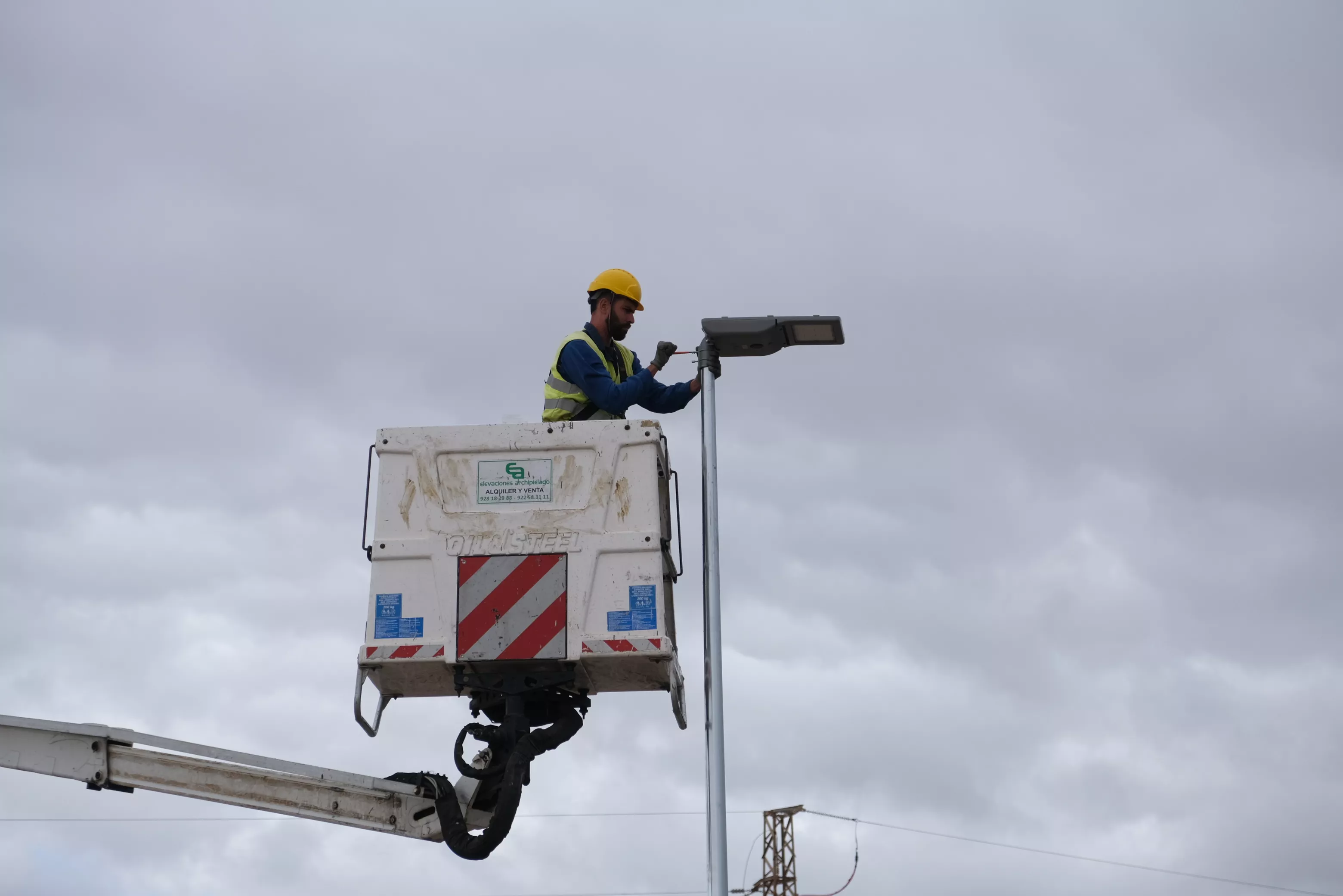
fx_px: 3096
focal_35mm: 83
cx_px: 672
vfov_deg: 16.5
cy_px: 448
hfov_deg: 24.5
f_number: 4
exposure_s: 1/900
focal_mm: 55
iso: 160
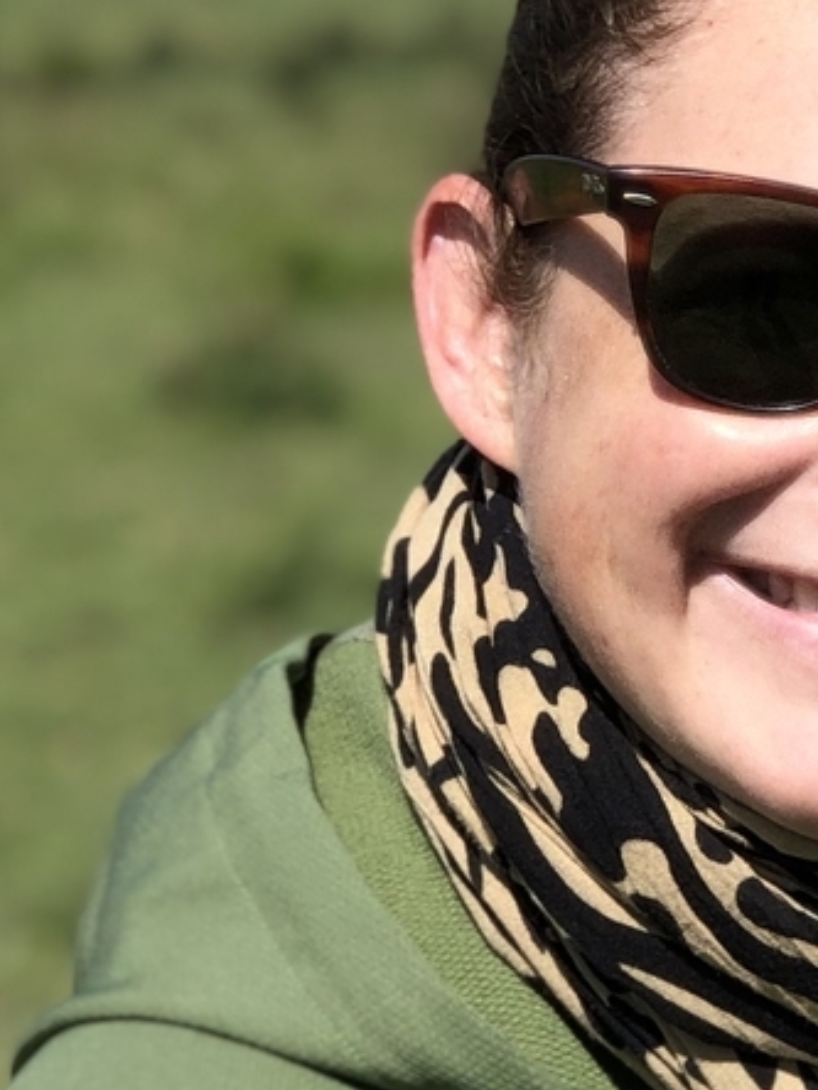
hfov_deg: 7.3
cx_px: 1287
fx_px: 6302
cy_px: 433
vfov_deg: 9.9
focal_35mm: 200
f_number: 2.4
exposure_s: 1/842
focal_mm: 6
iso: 16
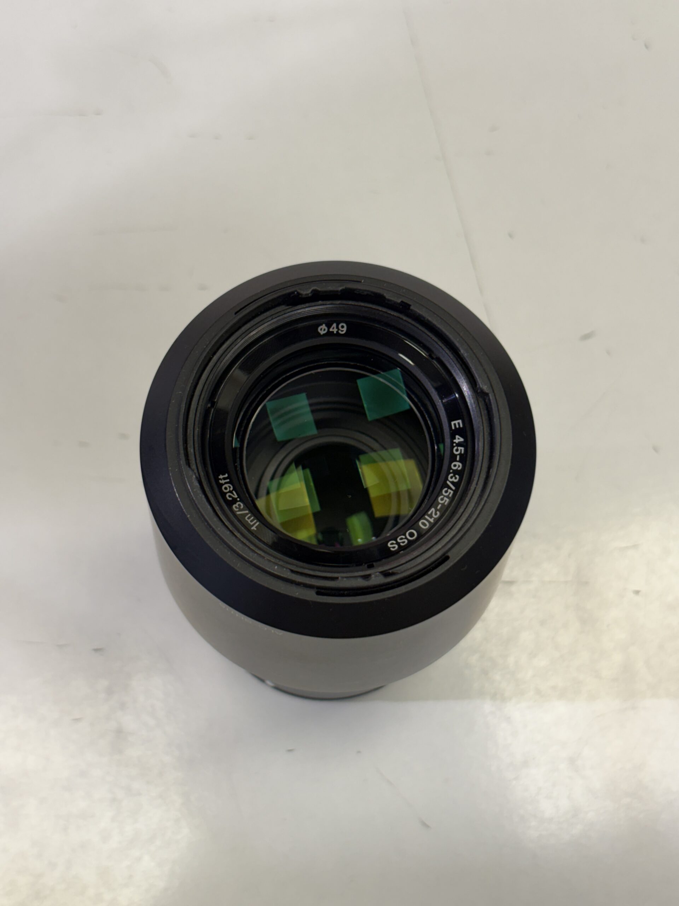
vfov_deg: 36.8
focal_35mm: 52
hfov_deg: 28.0
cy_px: 453
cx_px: 340
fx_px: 1360
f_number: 1.6
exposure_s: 1/50
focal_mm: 5.96
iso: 25
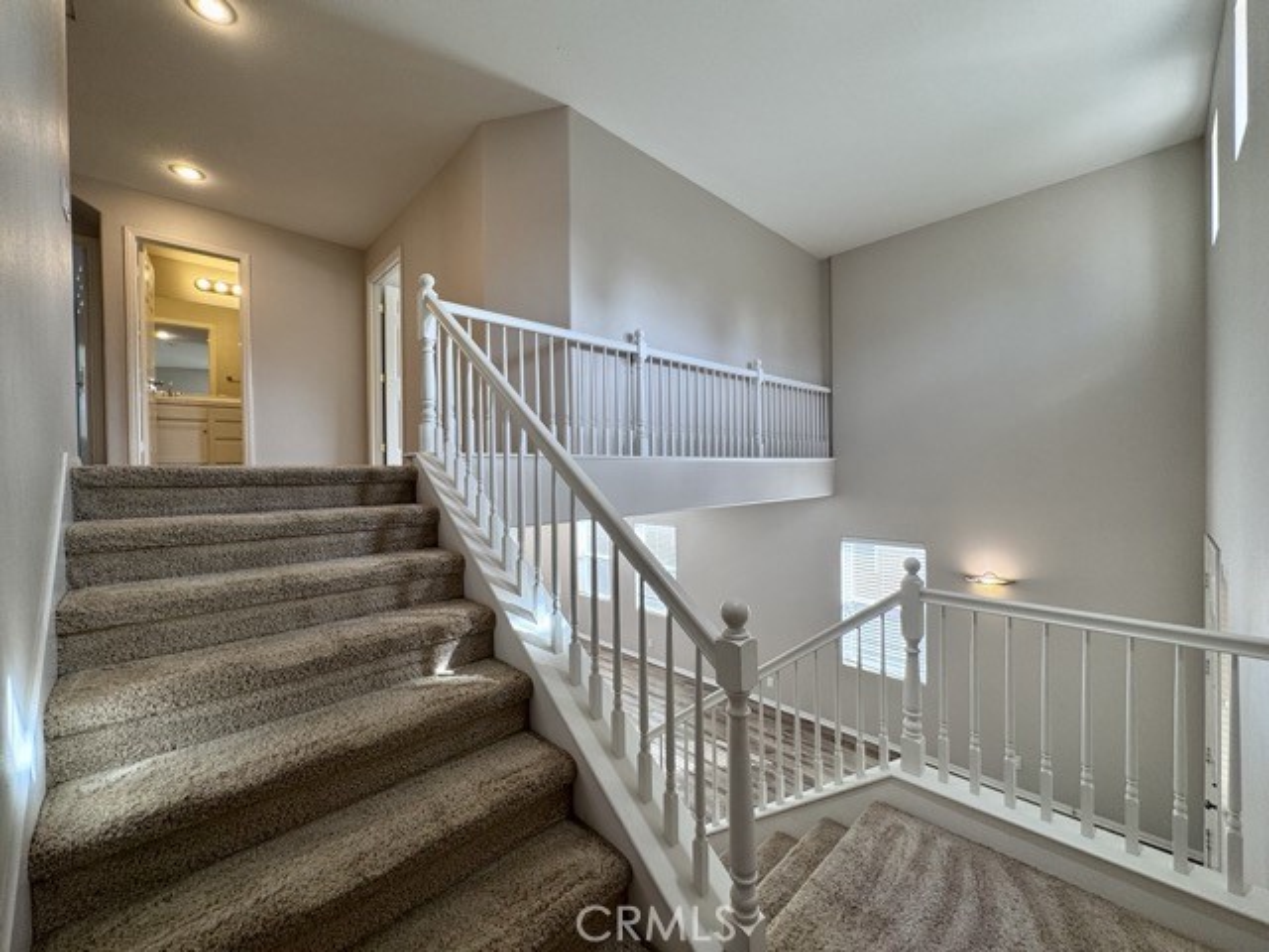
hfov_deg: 102.1
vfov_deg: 85.7
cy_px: 476
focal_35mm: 14
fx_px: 513
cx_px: 634
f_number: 2.2
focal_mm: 2.22
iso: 80
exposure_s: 1/120
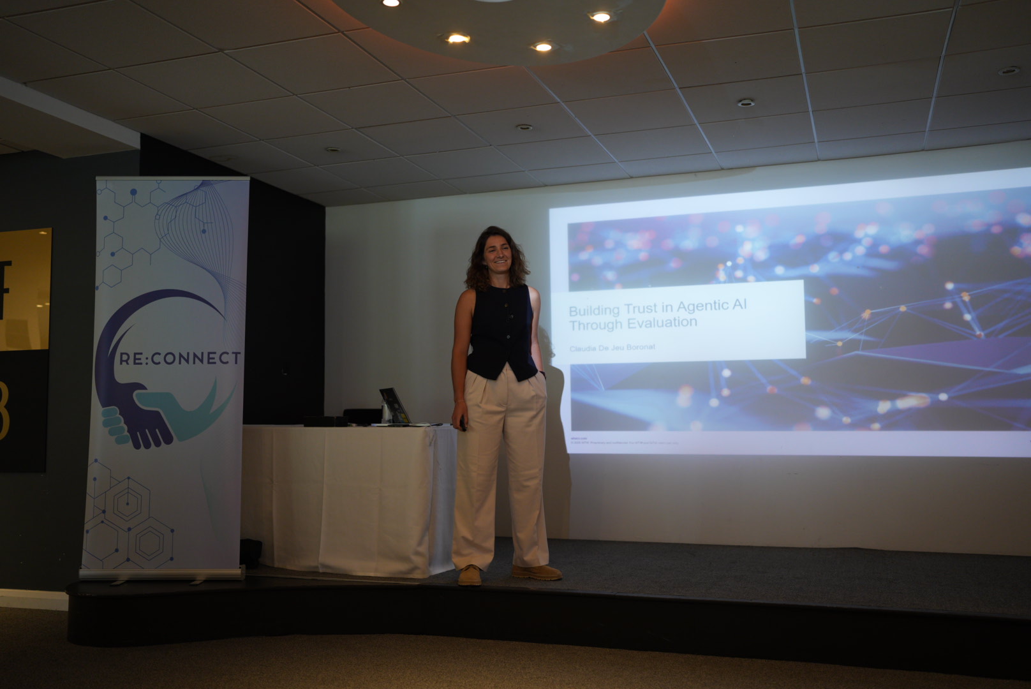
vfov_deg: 37.9
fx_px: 1003
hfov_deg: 54.4
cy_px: 344
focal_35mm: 35
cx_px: 516
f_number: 1.6
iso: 800
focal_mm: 35
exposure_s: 1/160
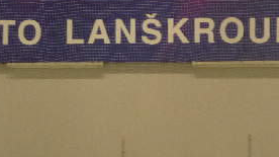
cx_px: 198
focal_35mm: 202
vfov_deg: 5.9
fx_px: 1494
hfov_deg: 10.7
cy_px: 255
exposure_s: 1/30
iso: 250
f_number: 4.2
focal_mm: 8.5
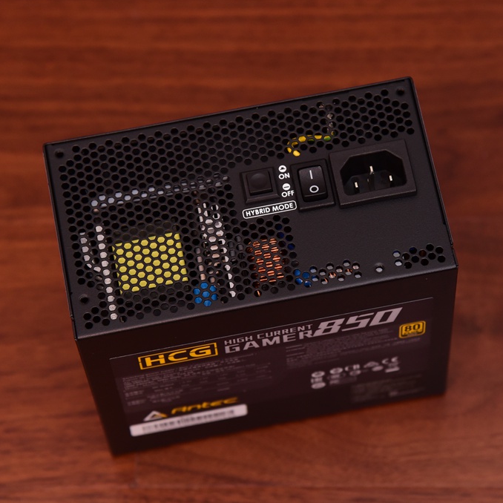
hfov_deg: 11.3
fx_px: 2532
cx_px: 284
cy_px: 250
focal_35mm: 154
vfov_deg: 11.3
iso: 1600
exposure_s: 1/60
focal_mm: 120
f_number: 5.6
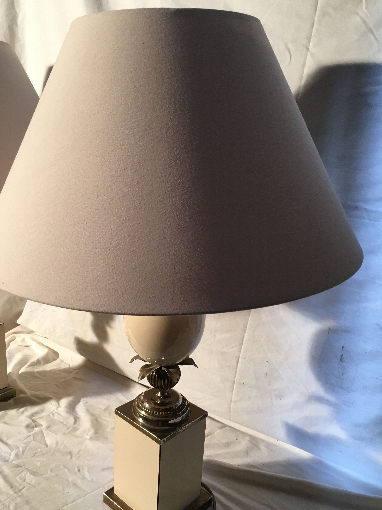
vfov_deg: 56.7
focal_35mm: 32
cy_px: 278
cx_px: 172
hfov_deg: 44.1
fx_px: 471
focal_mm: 4.15
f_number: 2.2
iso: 50
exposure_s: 1/33
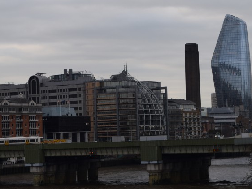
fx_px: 918
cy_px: 67
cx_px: 163
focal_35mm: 126
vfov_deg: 11.8
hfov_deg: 15.6
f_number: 7.1
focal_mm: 48
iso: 400
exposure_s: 1/200
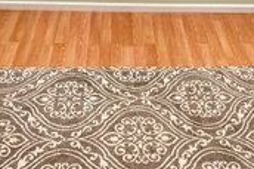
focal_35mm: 54
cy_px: 99
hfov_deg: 36.9
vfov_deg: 24.9
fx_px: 380
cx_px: 143
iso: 640
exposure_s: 1/40
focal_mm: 5.7
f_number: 1.5
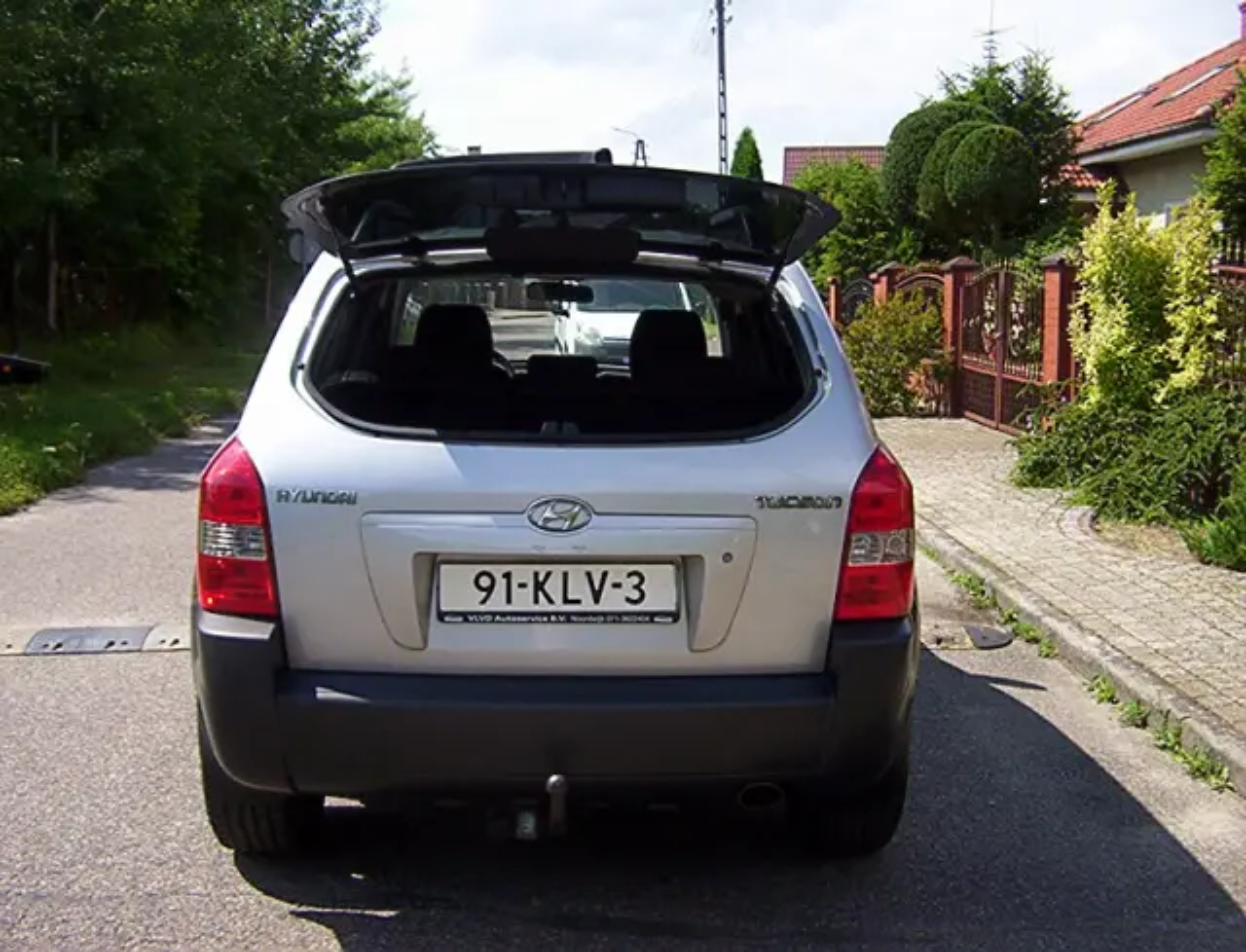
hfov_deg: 47.6
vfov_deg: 37.2
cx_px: 623
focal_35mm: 39
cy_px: 476
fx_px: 1413
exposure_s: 1/835
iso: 100
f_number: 3.84
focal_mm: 5.26
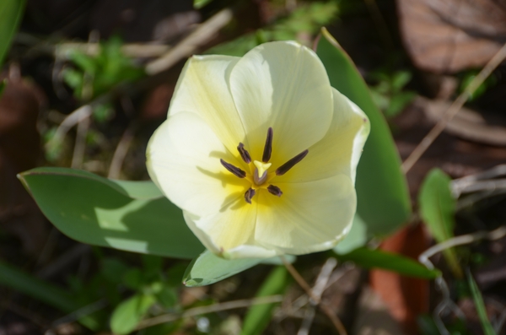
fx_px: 4207
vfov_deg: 4.6
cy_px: 168
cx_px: 253
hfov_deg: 6.9
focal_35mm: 300
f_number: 8
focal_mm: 200
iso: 100
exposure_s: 1/320
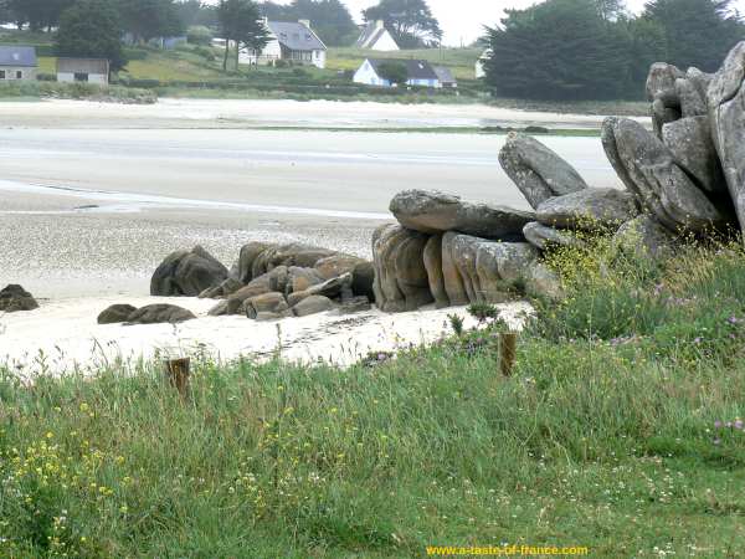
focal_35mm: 147
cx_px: 372
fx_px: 3164
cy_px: 280
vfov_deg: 10.1
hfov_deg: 13.4
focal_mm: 24.6
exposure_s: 1/160
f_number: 5.6
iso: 80
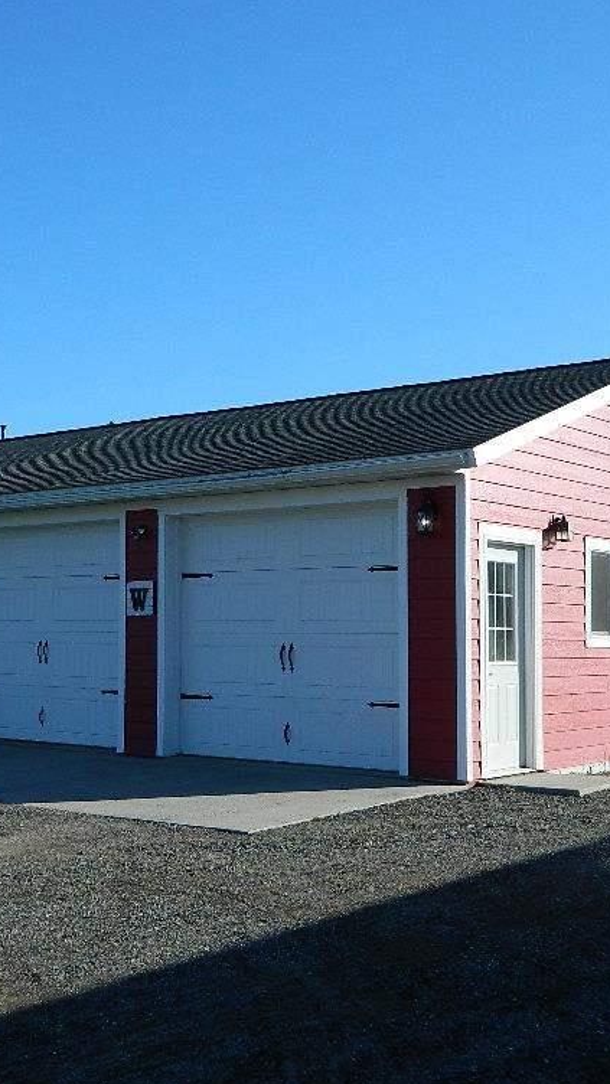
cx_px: 166
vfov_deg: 44.6
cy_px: 549
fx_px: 1323
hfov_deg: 25.7
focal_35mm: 46
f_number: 3.2
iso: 80
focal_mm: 5.6
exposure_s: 1/800
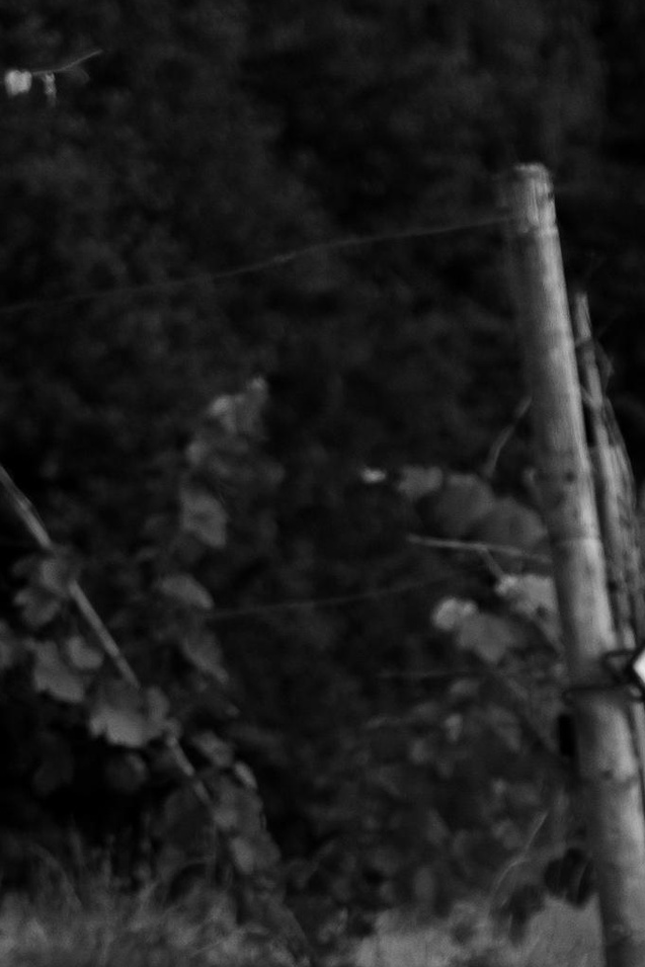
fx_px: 5722
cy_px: 1187
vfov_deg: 9.5
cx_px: 802
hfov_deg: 6.4
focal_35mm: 213
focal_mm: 35
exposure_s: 1/3200
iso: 160
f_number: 2
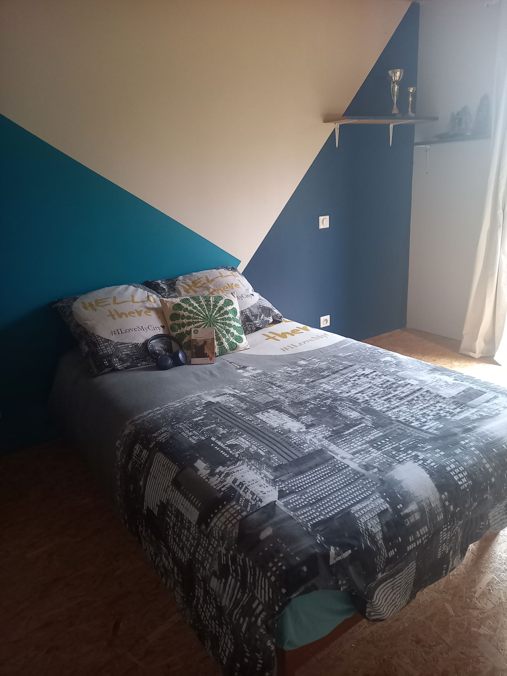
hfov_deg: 54.9
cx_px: 254
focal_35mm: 25
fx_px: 488
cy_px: 338
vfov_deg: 69.4
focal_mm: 4.65
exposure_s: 1/25
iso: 640
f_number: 1.8
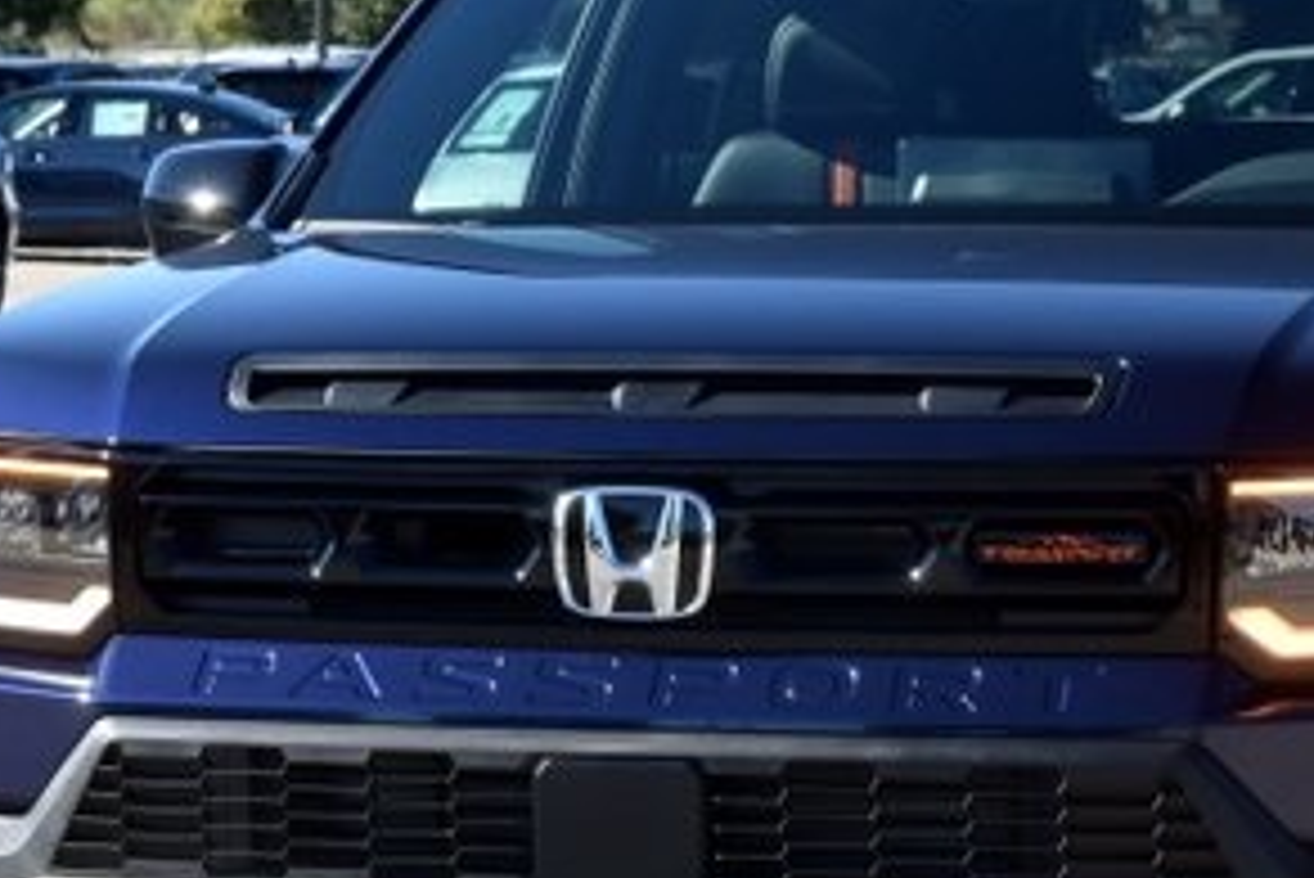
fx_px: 5514
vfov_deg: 9.1
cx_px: 936
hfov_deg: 13.6
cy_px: 520
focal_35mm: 151
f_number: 8
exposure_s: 1/250
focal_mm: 46
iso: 200
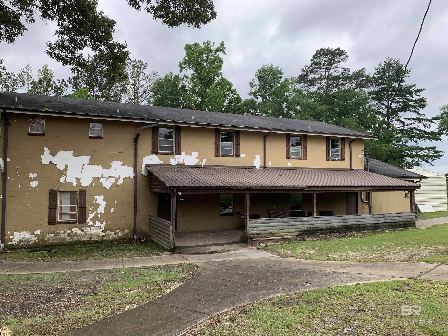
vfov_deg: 53.1
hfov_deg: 67.3
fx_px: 336
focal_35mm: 26
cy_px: 168
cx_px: 224
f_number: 1.8
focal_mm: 4.25
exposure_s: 1/492
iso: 25
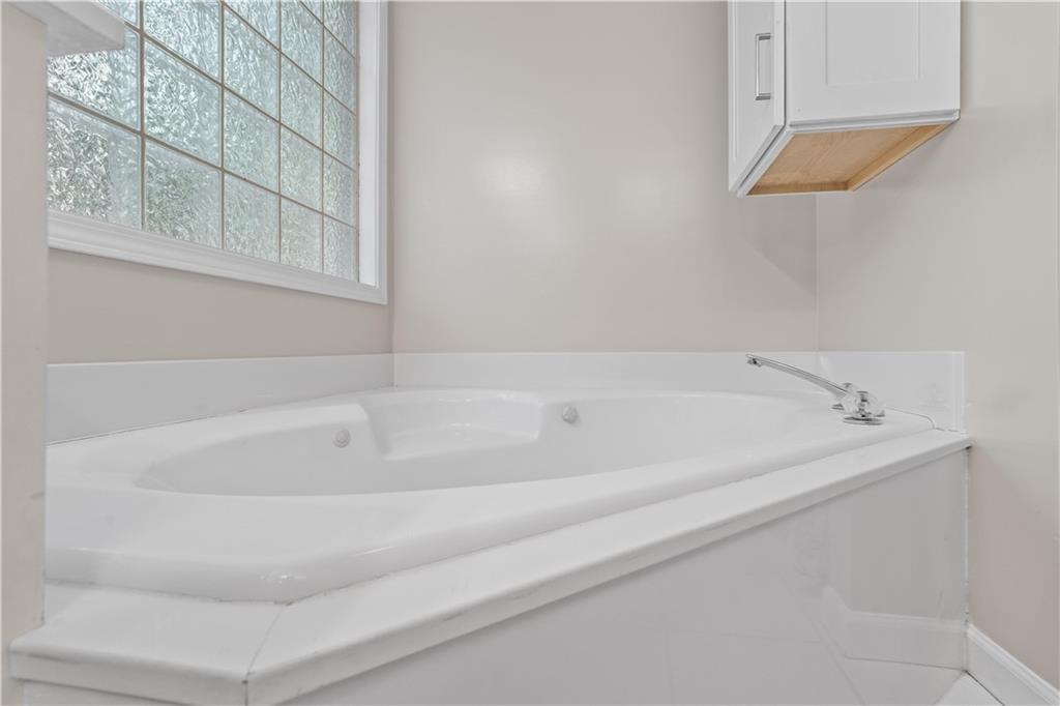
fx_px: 471
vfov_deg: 73.7
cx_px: 530
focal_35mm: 16
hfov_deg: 96.8
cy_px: 353
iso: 1600
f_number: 7.1
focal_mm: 16
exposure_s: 1/8
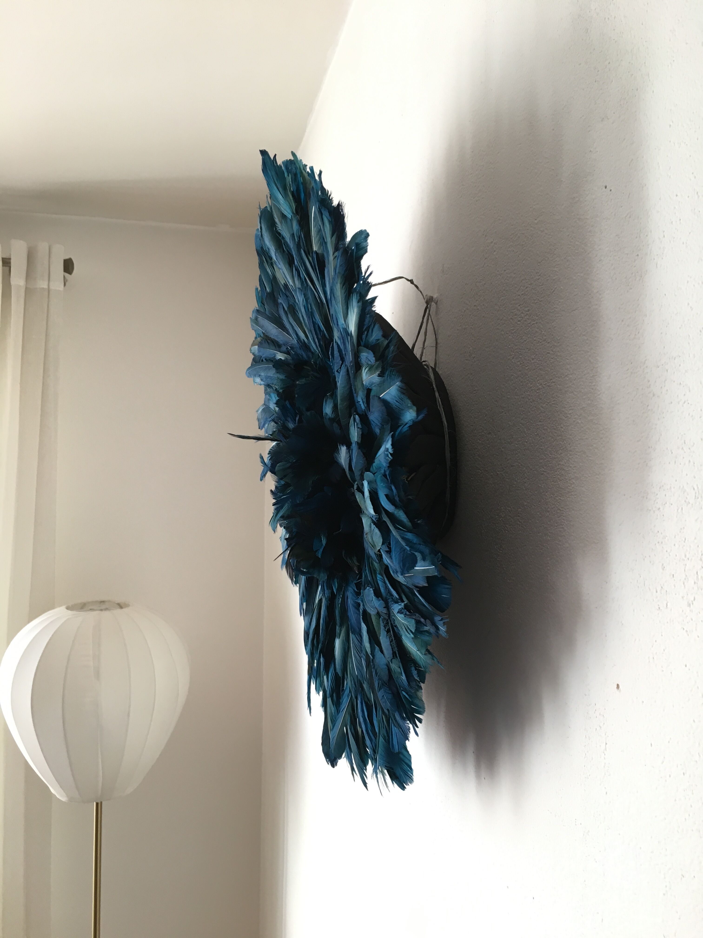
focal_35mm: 29
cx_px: 352
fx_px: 785
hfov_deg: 48.2
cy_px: 469
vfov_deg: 61.7
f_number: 2.2
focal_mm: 4.15
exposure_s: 1/33
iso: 50
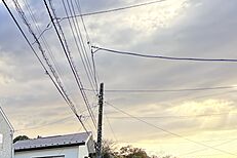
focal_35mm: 39
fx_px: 257
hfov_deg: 34.0
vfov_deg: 27.5
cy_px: 214
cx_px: -77
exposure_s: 1/260
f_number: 2.2
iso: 64
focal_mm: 2.22
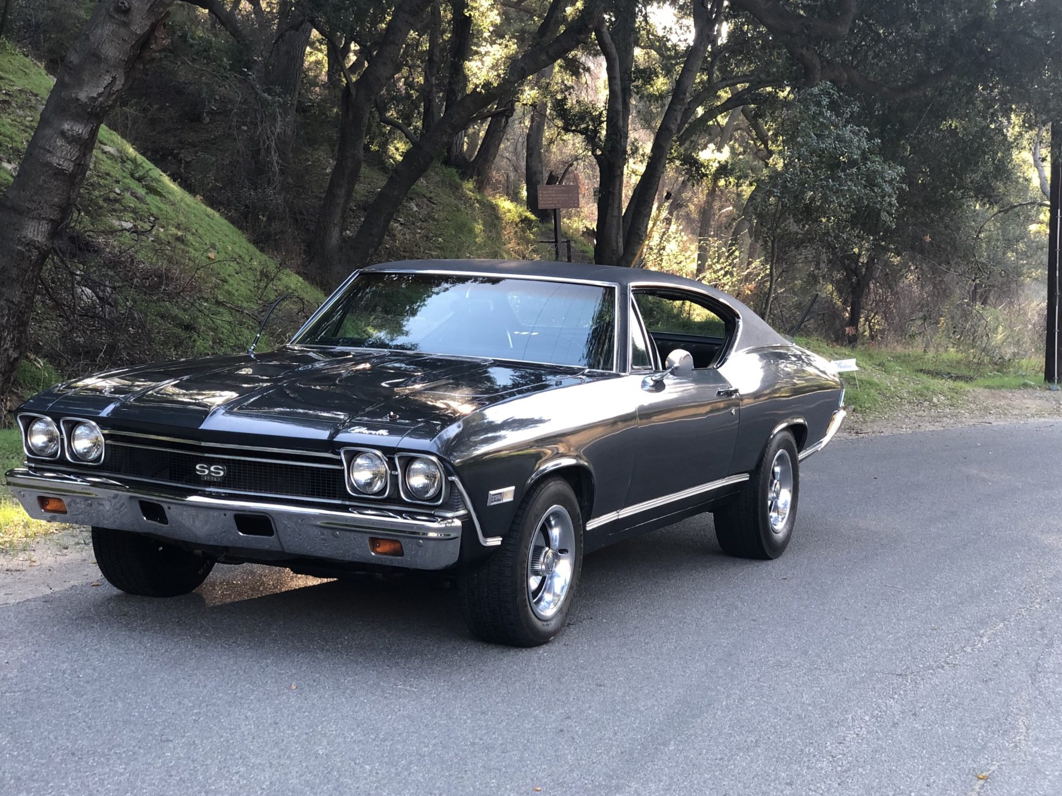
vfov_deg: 24.4
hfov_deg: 32.2
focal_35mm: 60
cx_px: 498
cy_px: 387
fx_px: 1841
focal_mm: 6
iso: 40
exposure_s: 1/51
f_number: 2.4
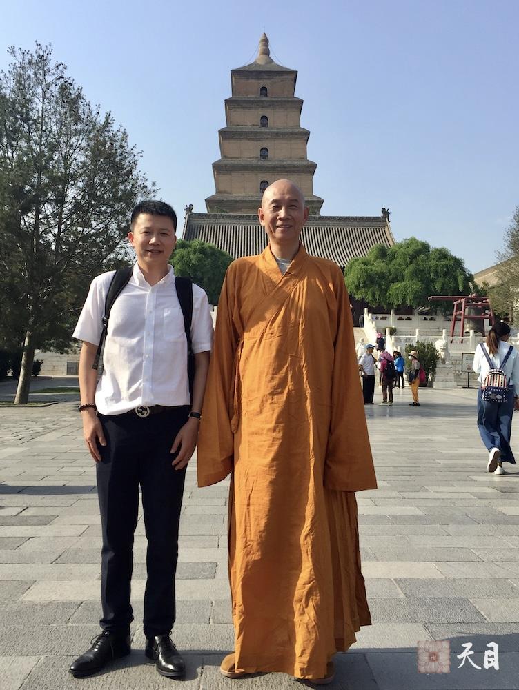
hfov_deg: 48.3
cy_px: 345
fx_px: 579
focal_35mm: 29
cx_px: 260
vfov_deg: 61.6
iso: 32
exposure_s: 1/1464
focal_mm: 4.15
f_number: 2.2
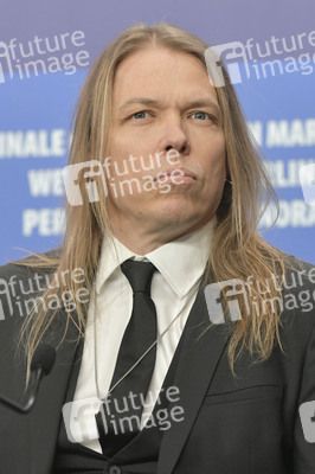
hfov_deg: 10.5
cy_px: 237
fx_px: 1709
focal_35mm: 130
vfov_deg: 15.8
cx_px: 158
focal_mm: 130
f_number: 5.6
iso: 2500
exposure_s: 1/200
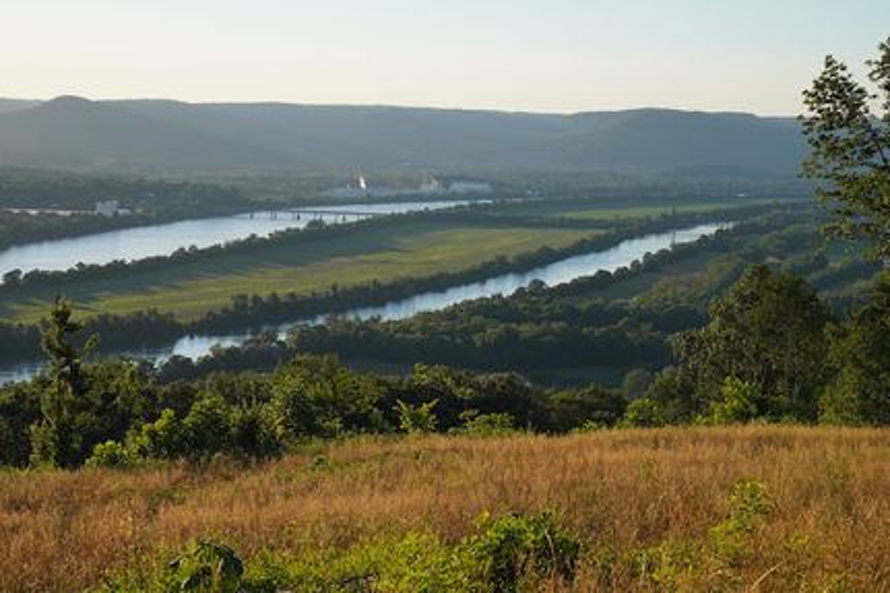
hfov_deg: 28.9
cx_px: 445
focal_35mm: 70
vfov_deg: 19.4
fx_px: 1730
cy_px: 296
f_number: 13
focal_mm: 70
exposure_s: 1/320
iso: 640
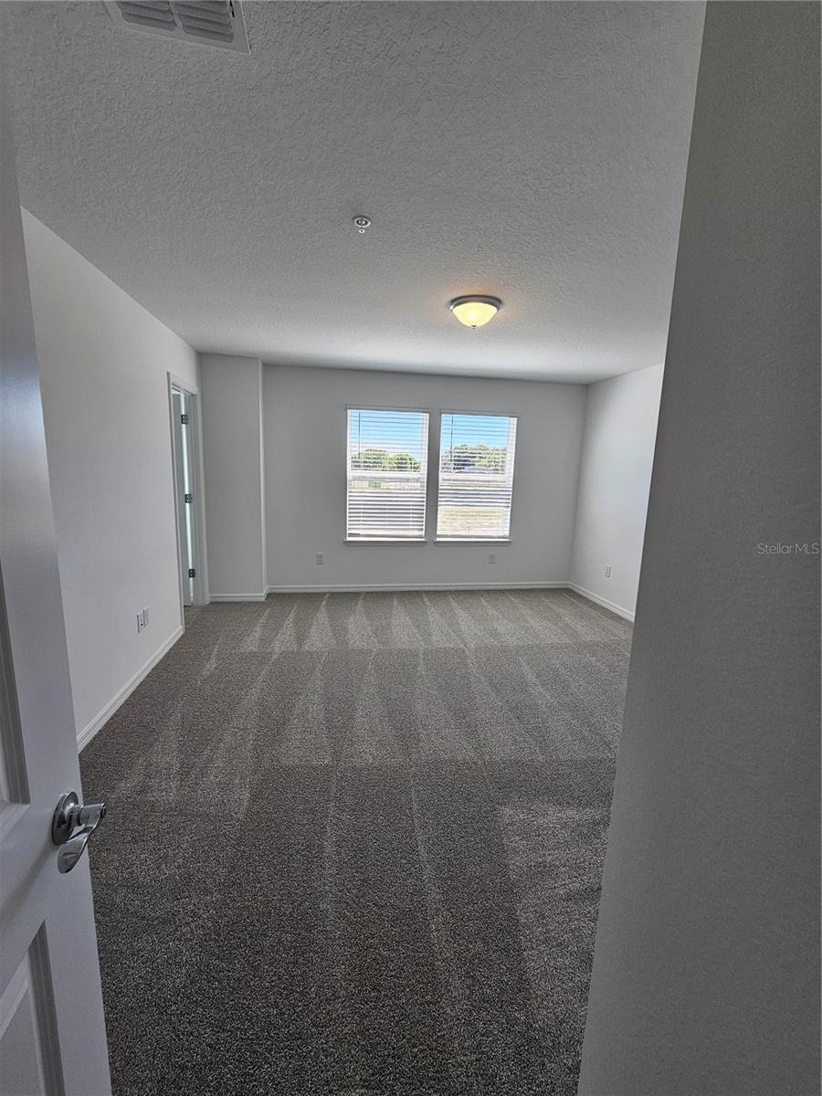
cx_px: 411
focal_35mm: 13
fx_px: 412
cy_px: 548
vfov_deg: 106.2
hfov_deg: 89.9
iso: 50
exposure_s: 1/125
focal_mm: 2.2
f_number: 2.2
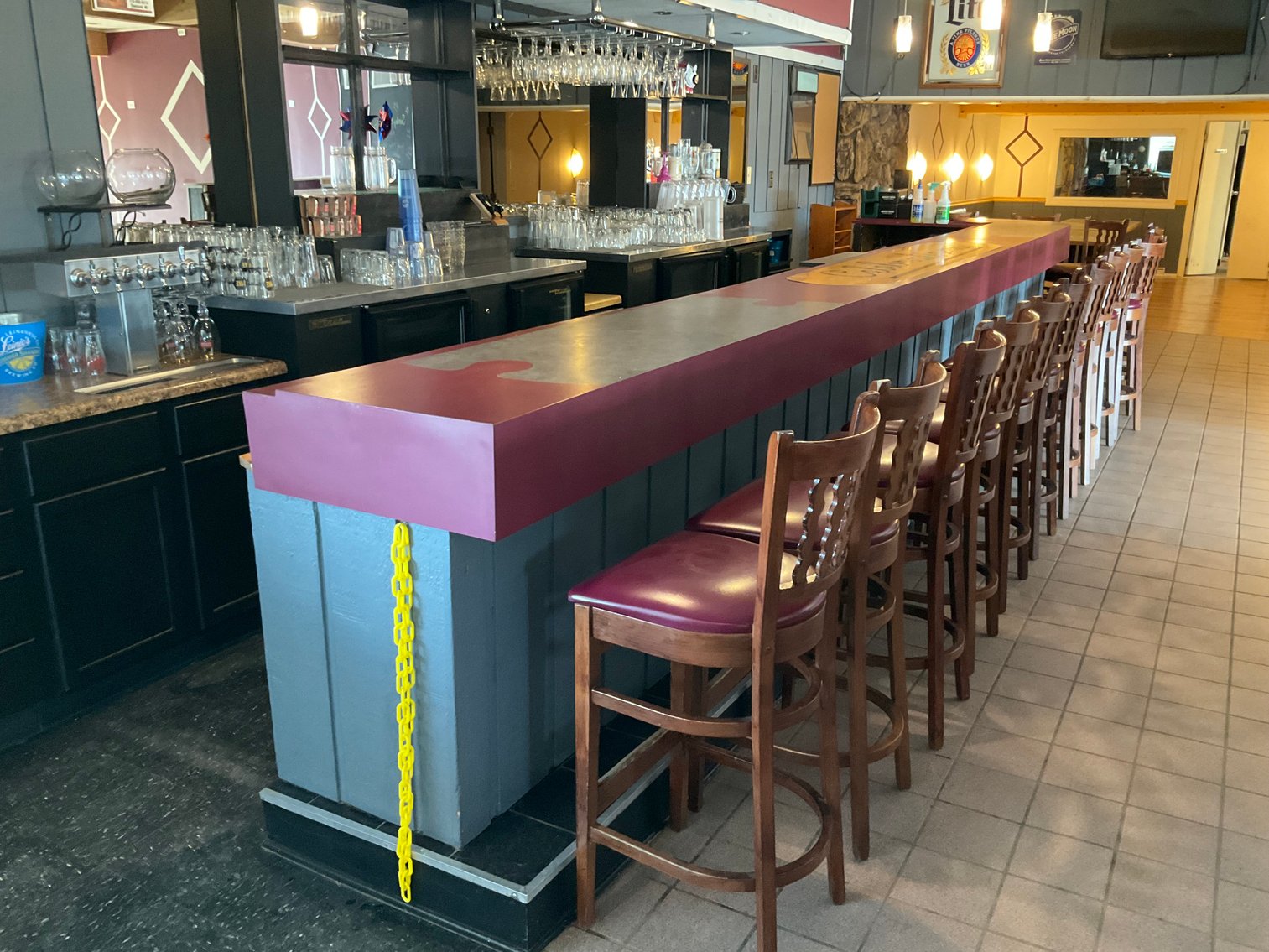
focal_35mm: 29
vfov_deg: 48.2
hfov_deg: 61.7
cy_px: 476
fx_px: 1063
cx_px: 634
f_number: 1.8
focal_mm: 3
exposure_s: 1/30
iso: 320
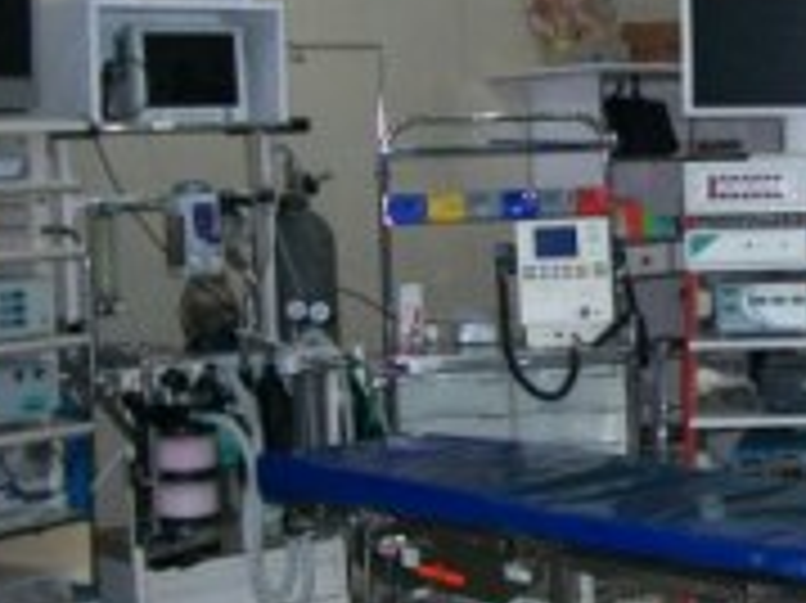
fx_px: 1978
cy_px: 324
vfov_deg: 17.3
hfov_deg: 21.9
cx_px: 869
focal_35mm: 85
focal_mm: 6.1
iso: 160
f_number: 2.7
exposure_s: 1/60
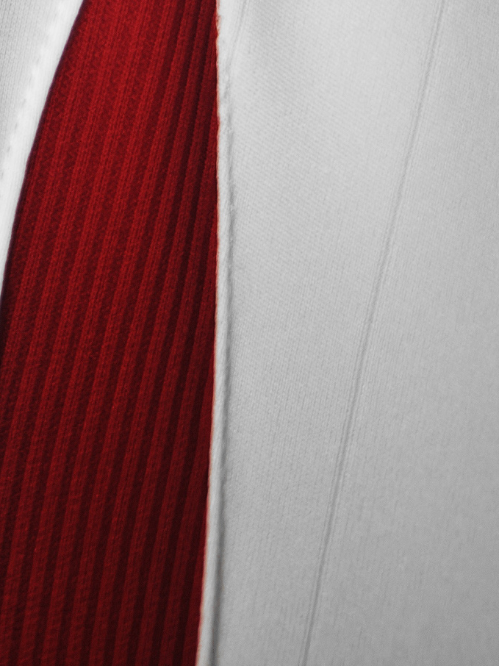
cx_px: -656
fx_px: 2000
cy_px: -459
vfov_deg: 16.4
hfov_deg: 11.8
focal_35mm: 104
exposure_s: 1/100
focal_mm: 8.67
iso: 84
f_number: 1.75
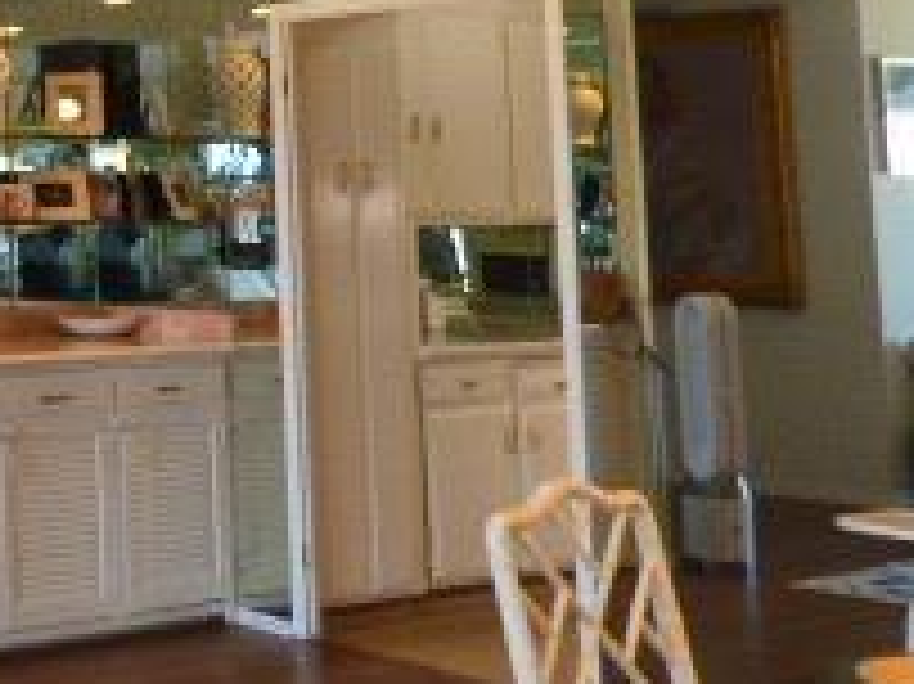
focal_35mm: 63
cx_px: -518
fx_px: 1662
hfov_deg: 23.4
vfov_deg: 22.6
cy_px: 58
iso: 400
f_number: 2.8
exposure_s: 1/60
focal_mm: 3.58
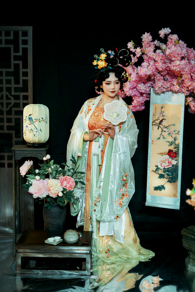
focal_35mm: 51
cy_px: 147
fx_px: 414
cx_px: 97
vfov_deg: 38.9
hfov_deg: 26.5
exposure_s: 1/125
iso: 200
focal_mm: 50
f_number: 2.2
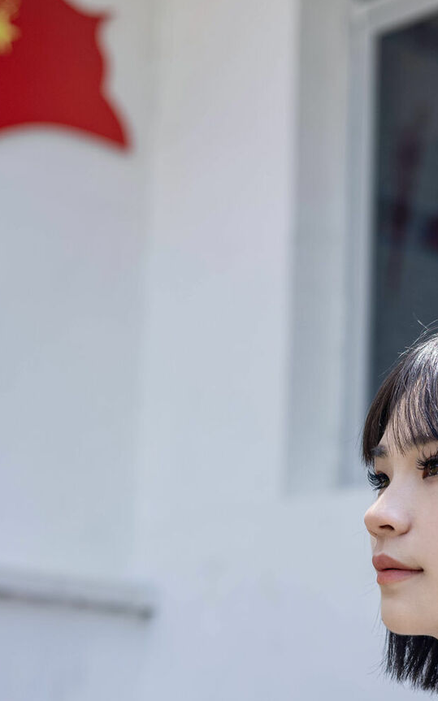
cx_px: 369
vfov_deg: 21.9
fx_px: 1777
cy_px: 603
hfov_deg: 14.0
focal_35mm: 93
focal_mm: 50
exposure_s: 1/640
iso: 125
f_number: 3.2
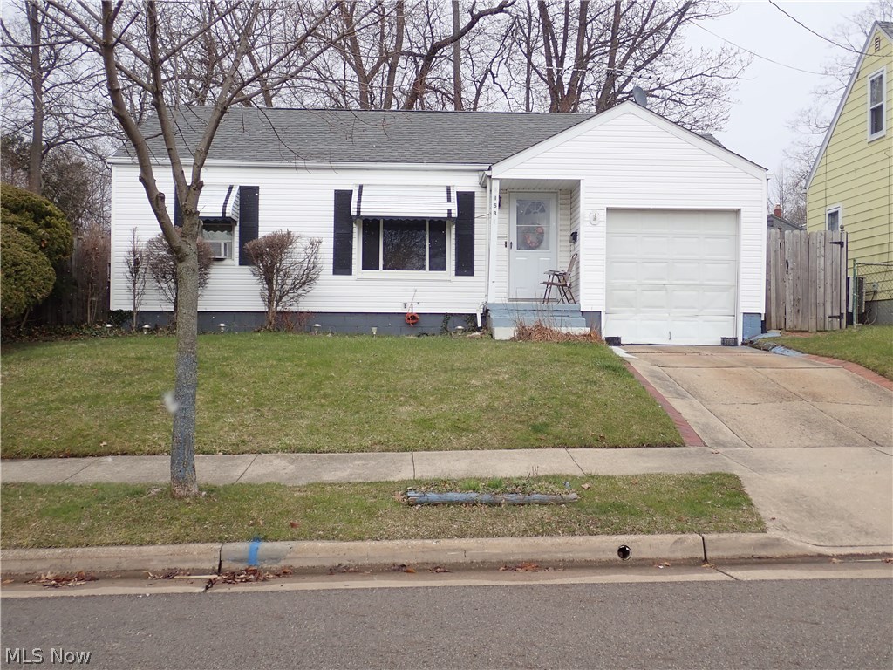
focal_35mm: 38
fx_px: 980
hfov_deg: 49.0
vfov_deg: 37.7
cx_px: 446
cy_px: 335
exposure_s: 1/250
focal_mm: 6.86
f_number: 2.7
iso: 100
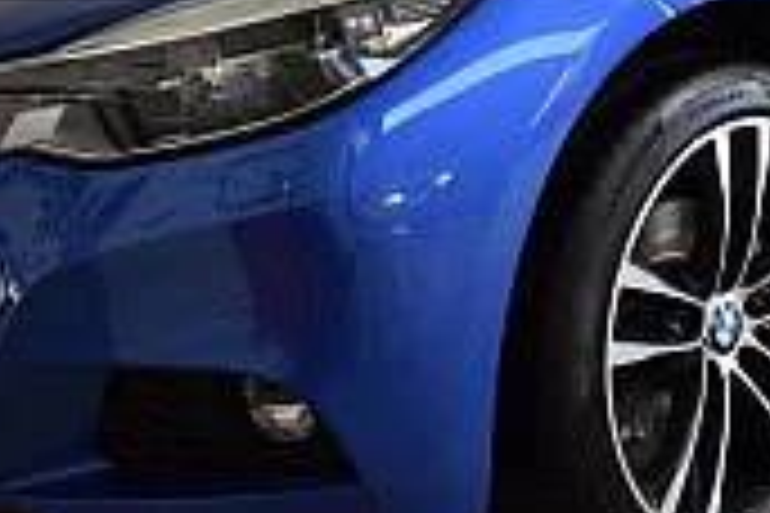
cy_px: 25
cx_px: 680
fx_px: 1347
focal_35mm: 63
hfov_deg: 30.6
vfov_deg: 21.0
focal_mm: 18
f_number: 4
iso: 640
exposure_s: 1/60
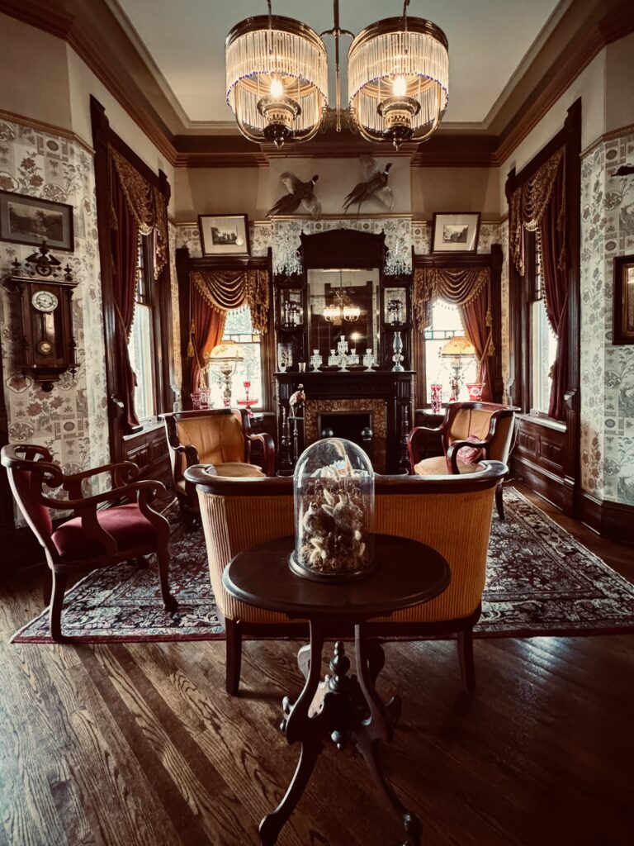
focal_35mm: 14
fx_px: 342
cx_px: 317
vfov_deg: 102.1
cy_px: 423
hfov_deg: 85.7
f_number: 2.2
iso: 1000
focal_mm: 2.22
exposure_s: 1/40
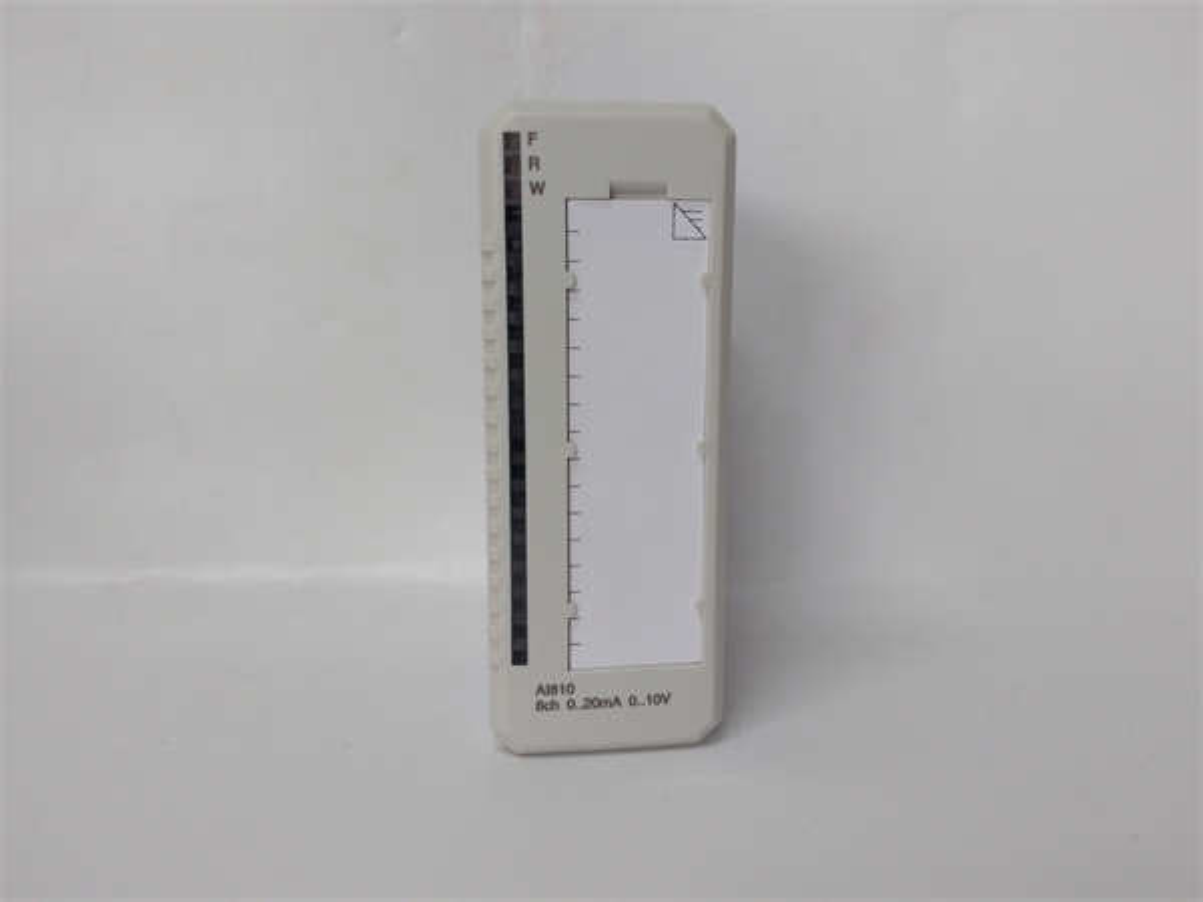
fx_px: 938
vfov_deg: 51.4
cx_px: 602
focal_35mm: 27
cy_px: 451
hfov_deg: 65.3
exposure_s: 1/50
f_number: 2
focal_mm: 3.79
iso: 139
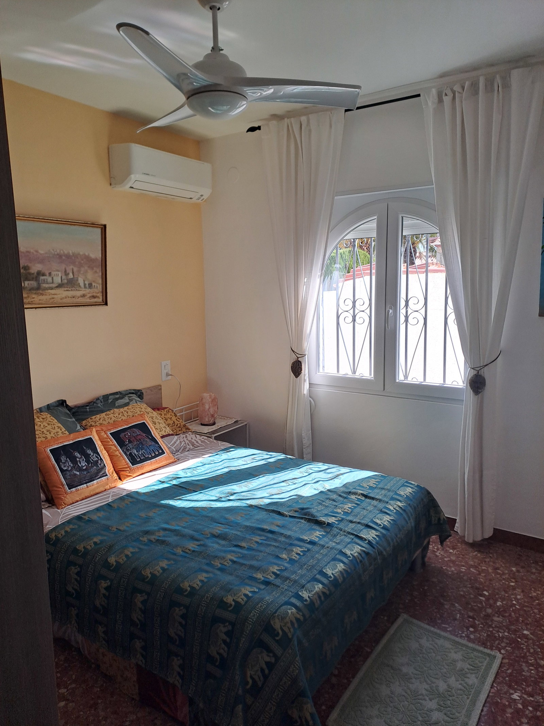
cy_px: 363
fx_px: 524
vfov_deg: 69.4
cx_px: 272
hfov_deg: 54.9
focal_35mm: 25
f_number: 1.8
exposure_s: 1/189
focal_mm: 4.65
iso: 32
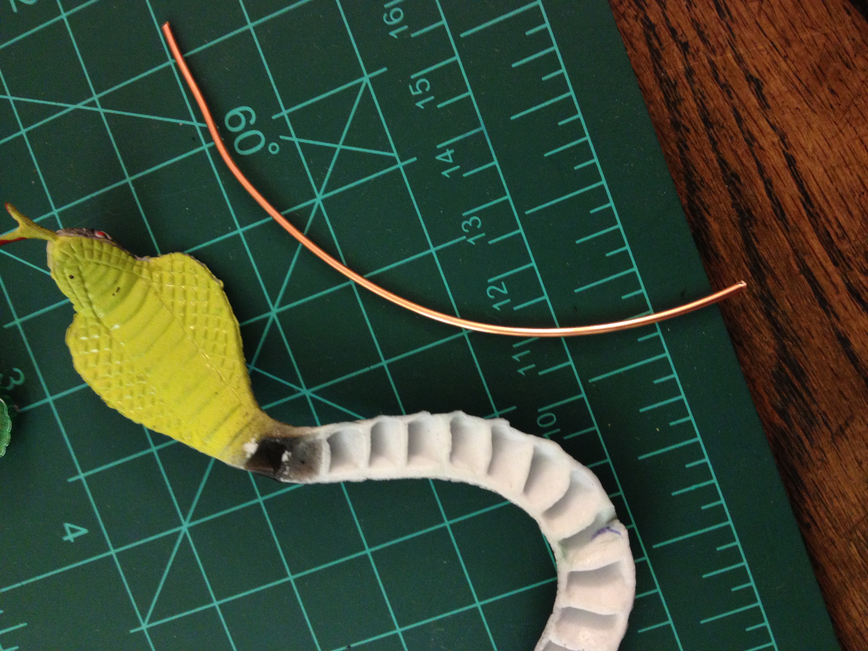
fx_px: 878
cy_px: 326
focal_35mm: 35
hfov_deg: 52.6
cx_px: 434
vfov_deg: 40.7
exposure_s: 1/20
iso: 200
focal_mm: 4.28
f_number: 2.4
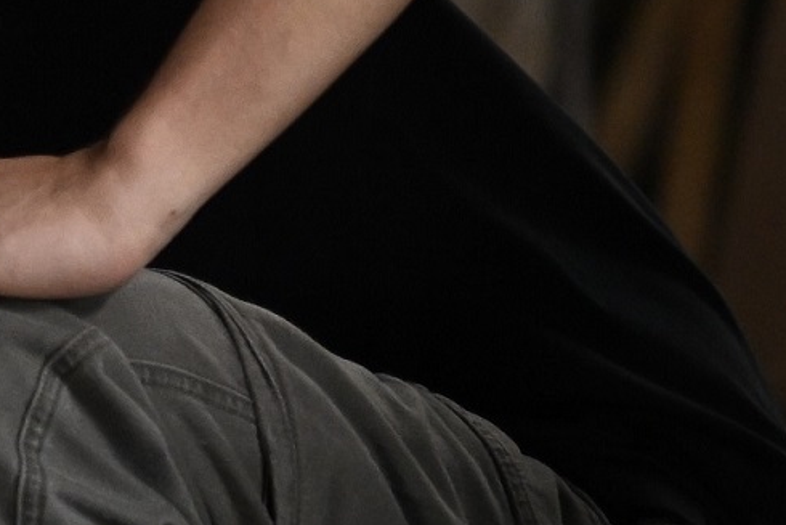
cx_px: -1582
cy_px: 118
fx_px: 7207
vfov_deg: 4.2
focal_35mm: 330
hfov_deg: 5.8
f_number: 1.2
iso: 1600
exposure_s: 1/1250
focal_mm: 50
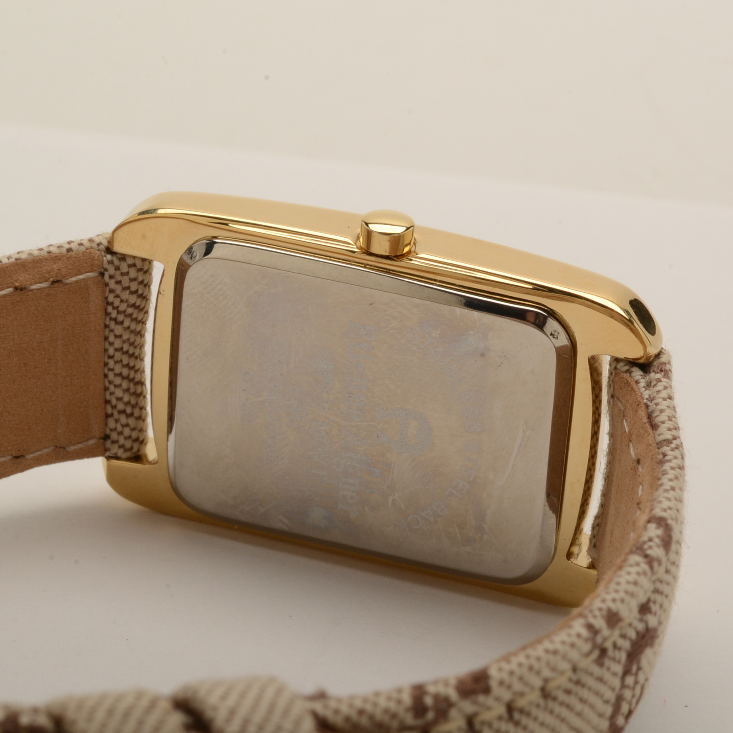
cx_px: 427
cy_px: 366
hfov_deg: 14.6
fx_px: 2851
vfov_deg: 14.7
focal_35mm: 119
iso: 400
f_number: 22
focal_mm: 60
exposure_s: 1/200
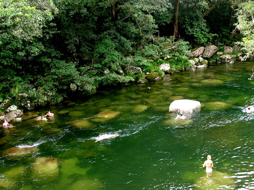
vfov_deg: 39.6
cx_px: 127
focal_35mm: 36
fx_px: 264
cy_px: 95
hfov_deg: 51.4
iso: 50
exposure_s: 1/31
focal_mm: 6
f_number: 2.7
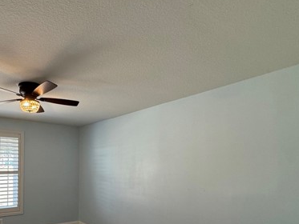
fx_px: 207
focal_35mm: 24
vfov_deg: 54.7
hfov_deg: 67.3
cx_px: 77
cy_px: 162
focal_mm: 2.22
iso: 160
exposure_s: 1/120
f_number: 2.2
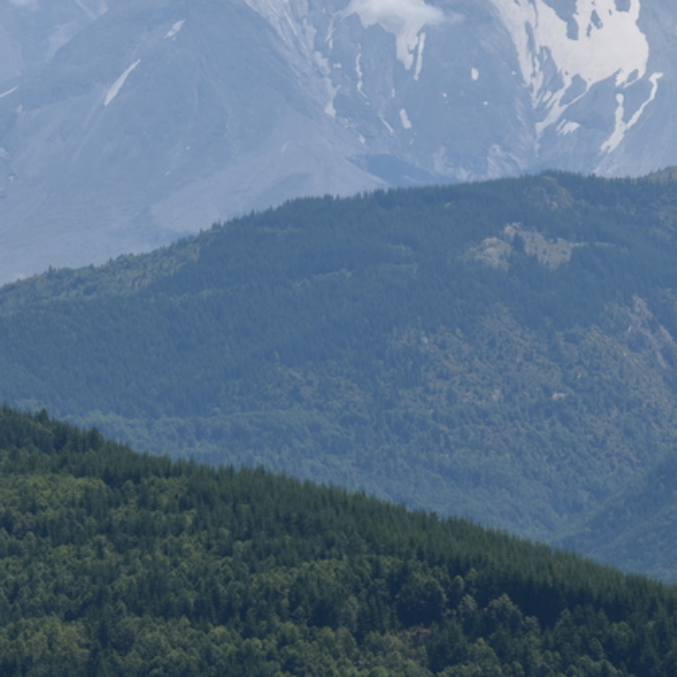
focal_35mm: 350
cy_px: 229
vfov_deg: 5.0
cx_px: 287
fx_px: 7744
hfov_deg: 5.0
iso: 100
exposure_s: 1/320
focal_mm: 135
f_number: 9
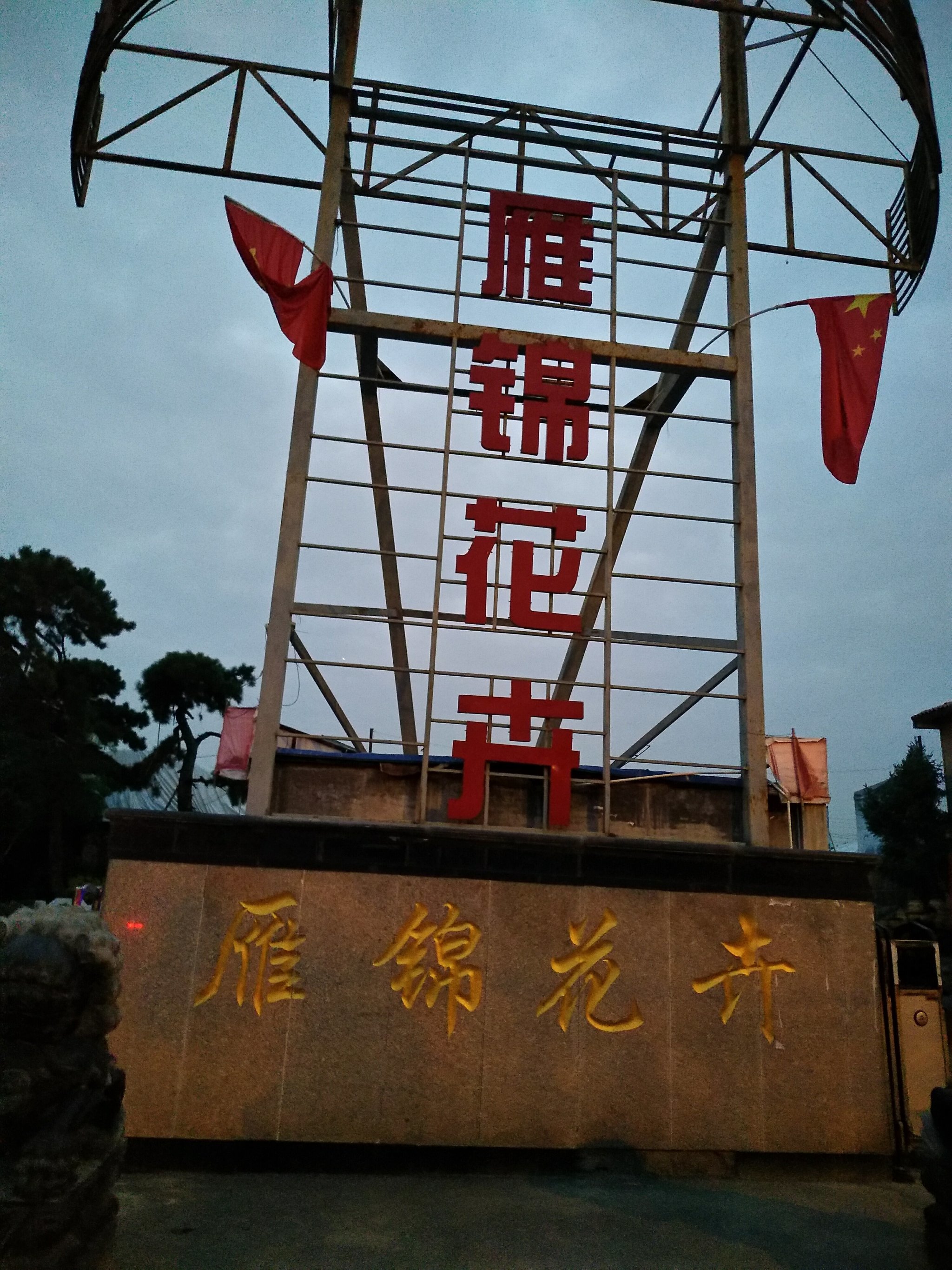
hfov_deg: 56.8
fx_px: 880
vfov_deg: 71.6
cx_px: 476
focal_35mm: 24
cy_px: 635
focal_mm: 3.94
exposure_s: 1/20
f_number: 1.9
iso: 1594
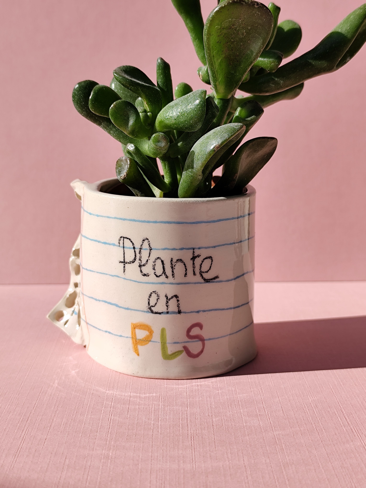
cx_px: 183
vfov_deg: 34.3
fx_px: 789
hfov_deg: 26.1
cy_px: 244
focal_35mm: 56
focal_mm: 6.19
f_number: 1.65
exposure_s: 1/1380
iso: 50
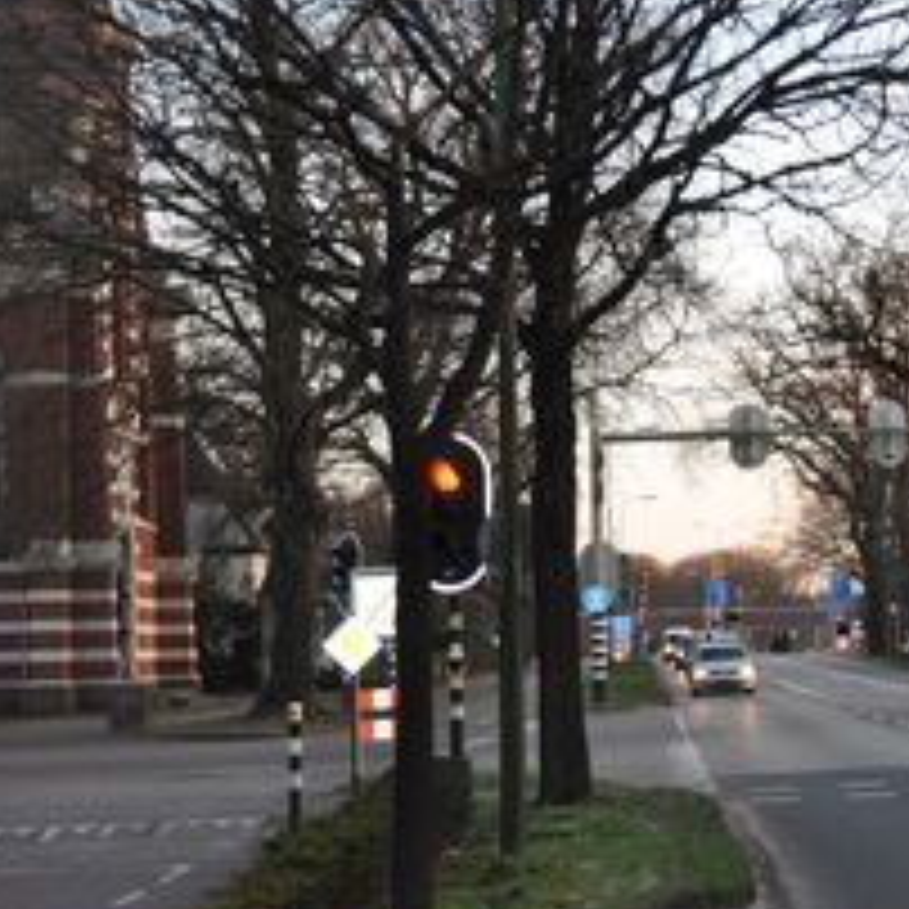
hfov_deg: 18.4
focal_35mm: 91
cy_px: 500
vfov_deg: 19.1
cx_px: 990
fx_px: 2704
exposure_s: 1/160
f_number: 4.2
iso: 400
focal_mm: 32
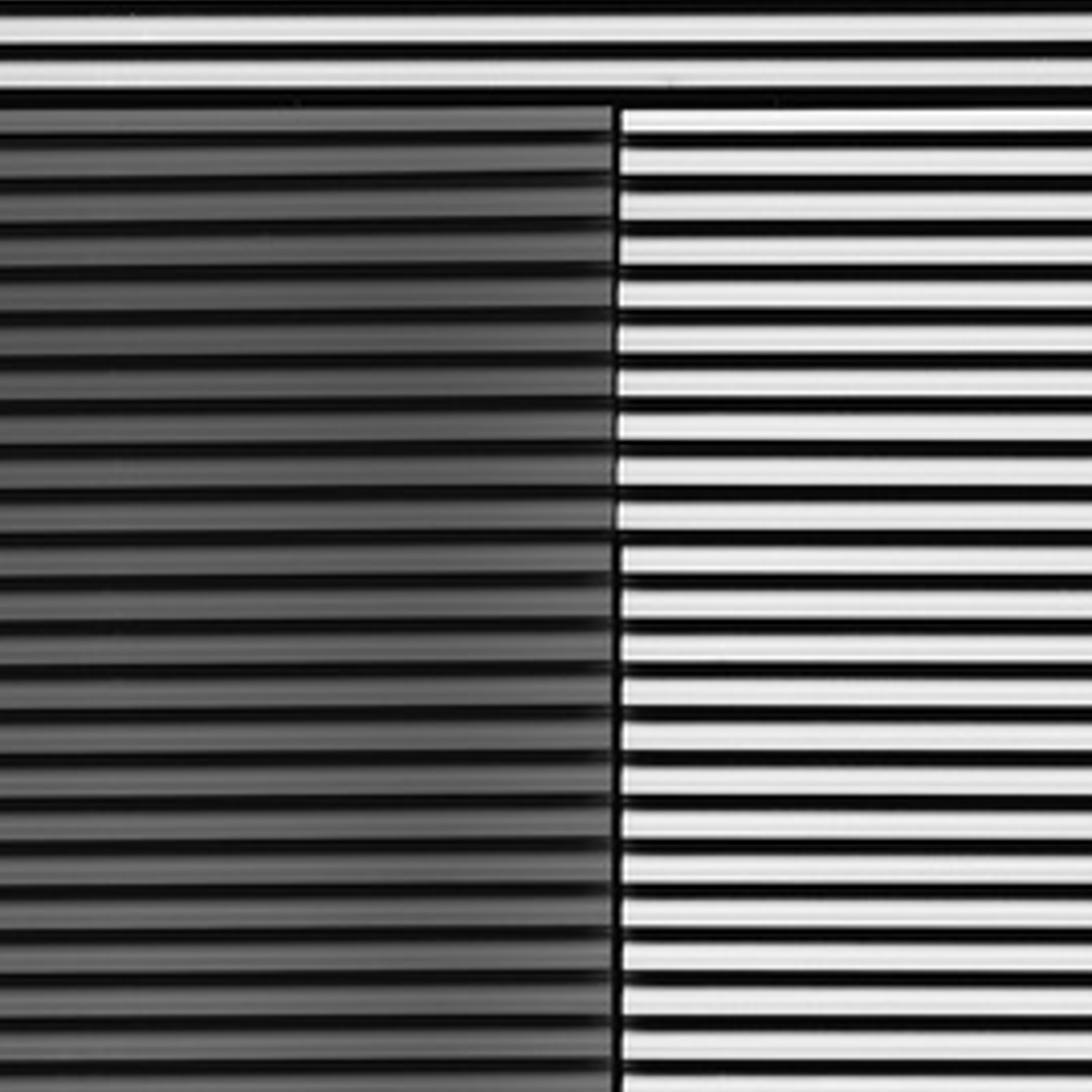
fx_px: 11885
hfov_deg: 5.3
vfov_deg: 5.3
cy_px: 797
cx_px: 159
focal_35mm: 333
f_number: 5.6
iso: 100
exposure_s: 1/50
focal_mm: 70
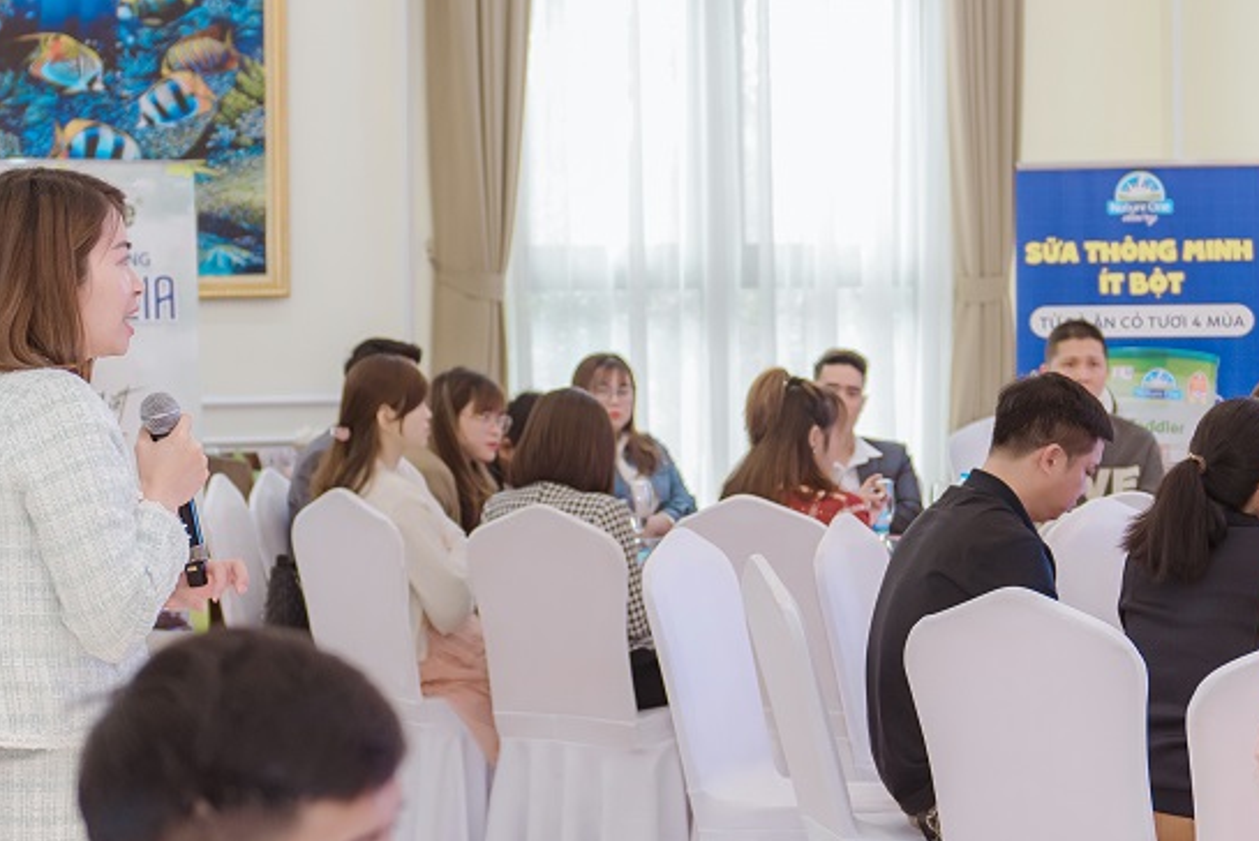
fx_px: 3464
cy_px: 345
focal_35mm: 99
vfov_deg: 13.8
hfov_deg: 20.6
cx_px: 605
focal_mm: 45
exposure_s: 1/160
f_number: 2.8
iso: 640
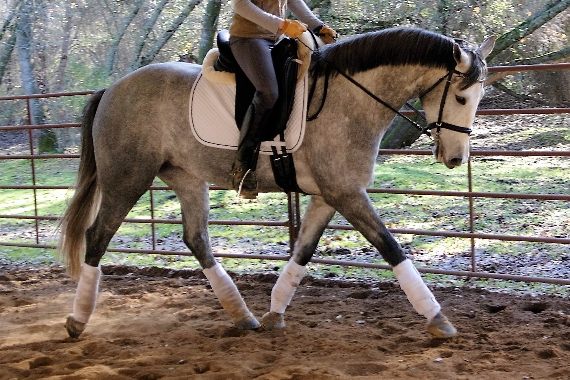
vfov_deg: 36.9
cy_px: 190
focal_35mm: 36
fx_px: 570
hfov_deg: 53.1
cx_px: 285
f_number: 2.8
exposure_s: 1/180
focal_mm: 24
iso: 200
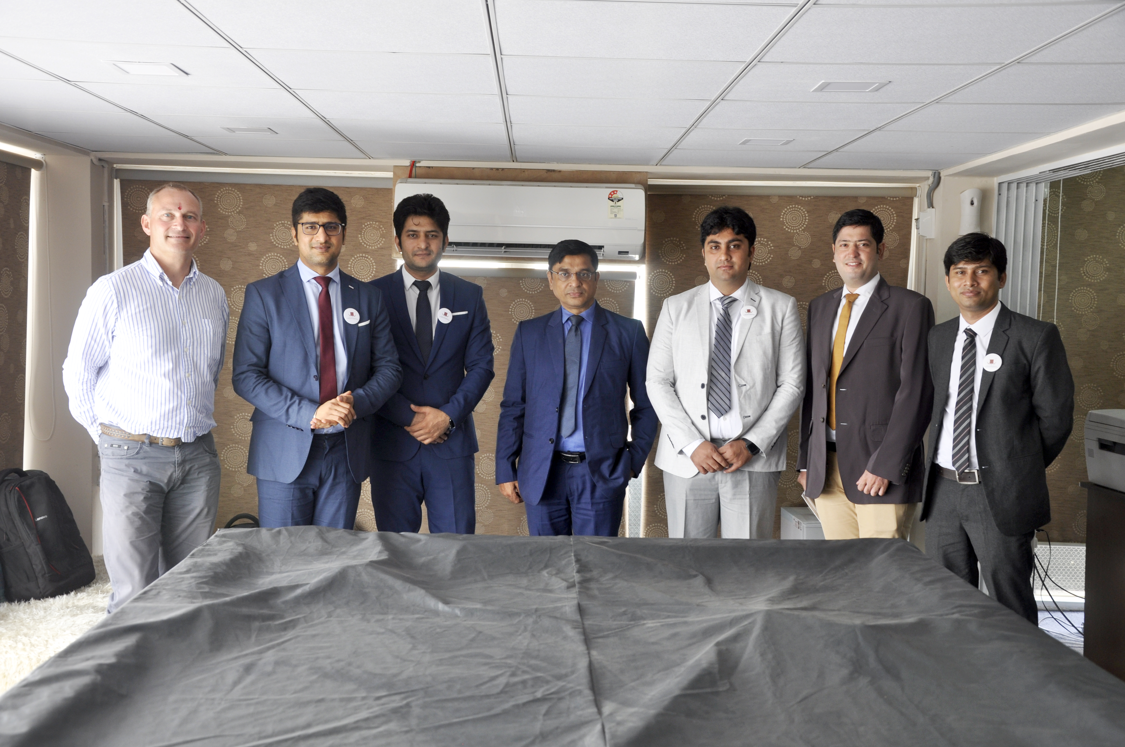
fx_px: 1217
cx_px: 562
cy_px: 374
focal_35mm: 39
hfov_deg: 49.6
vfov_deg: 34.1
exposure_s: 1/30
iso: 250
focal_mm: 26
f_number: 5.6
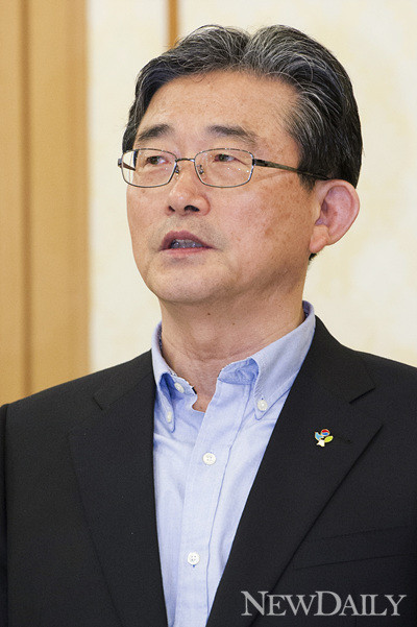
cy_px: 314
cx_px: 208
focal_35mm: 200
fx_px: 3479
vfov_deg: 10.3
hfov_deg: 6.9
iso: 5000
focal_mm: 200
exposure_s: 1/100
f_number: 4
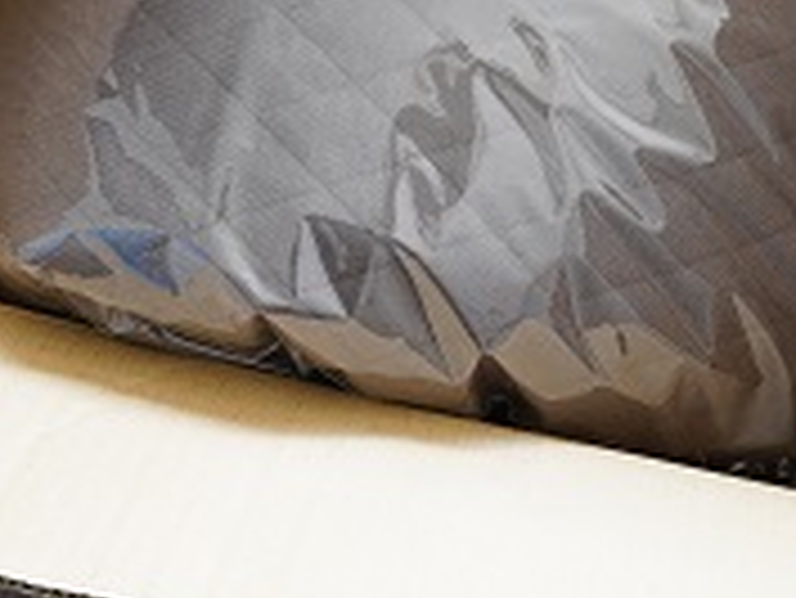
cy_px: 52
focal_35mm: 96
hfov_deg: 20.4
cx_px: 441
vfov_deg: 15.2
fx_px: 2209
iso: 500
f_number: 4.5
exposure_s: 1/40
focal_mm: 34
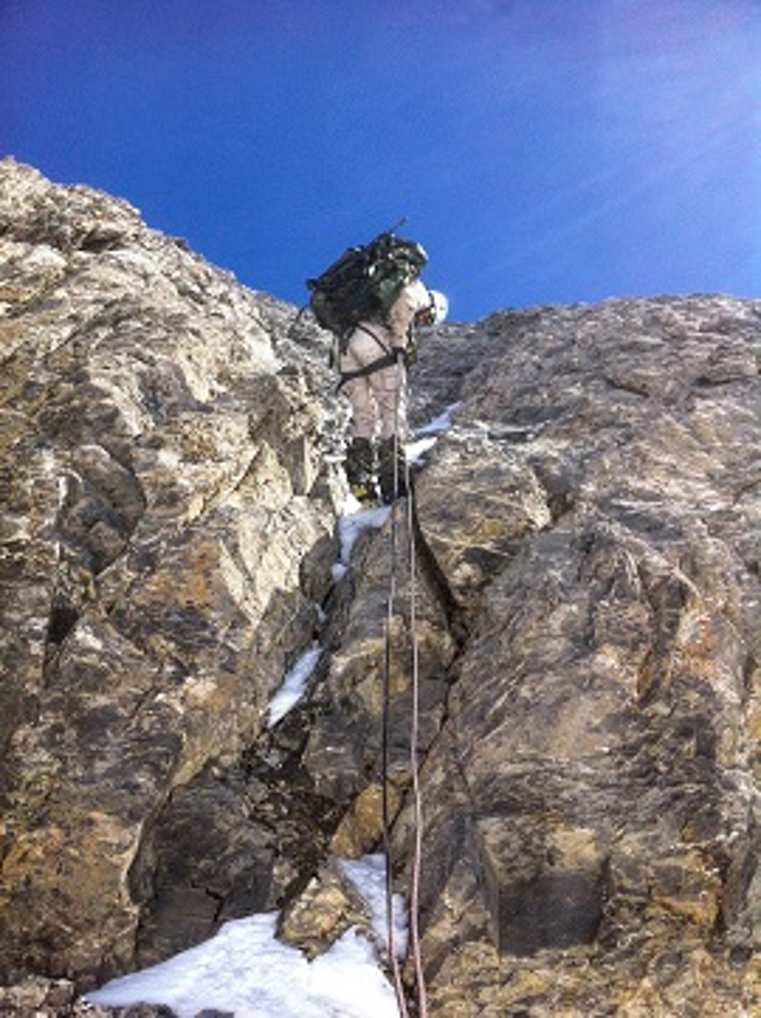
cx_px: 380
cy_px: 509
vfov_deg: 52.7
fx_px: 1028
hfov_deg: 40.6
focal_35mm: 35
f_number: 2.8
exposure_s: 1/973
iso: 80
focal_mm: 3.85
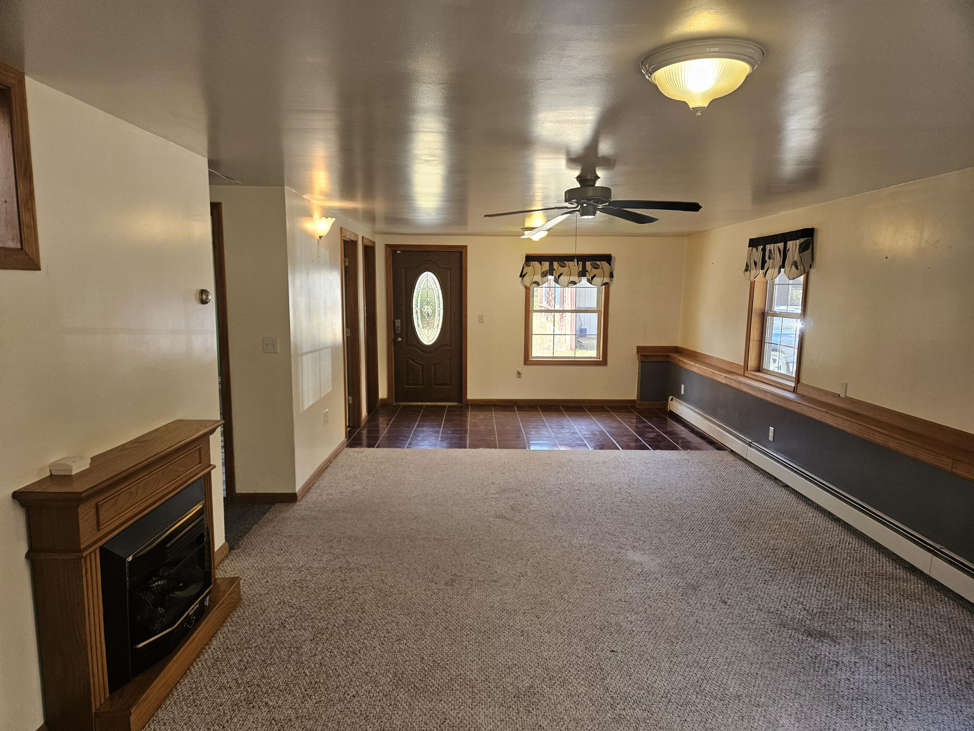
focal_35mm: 23
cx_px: 487
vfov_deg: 58.9
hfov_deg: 73.9
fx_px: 647
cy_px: 366
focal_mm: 5.4
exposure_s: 1/120
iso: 200
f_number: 1.8
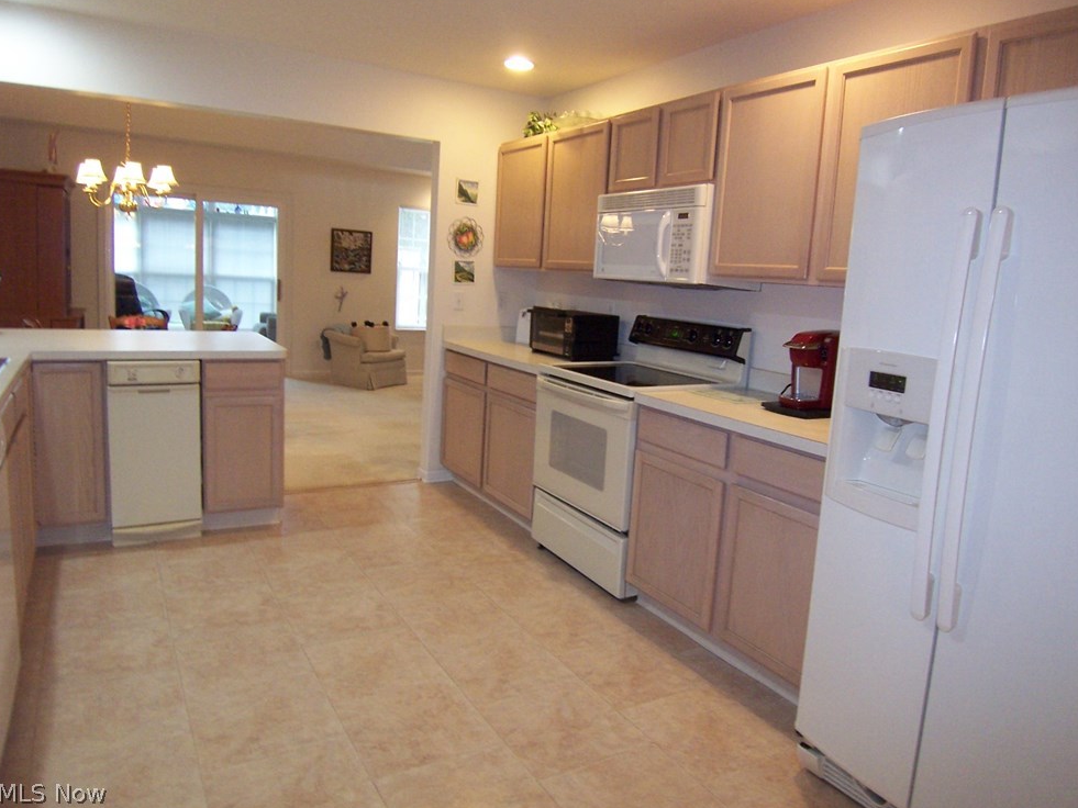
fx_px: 747
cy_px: 390
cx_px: 554
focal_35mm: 24
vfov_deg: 56.8
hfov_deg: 71.6
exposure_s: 1/30
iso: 200
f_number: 2.8
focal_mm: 3.8
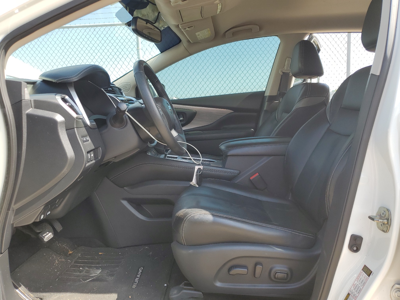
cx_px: 200
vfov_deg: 53.1
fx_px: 300
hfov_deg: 67.3
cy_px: 150
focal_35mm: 26
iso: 50
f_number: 1.5
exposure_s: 1/667
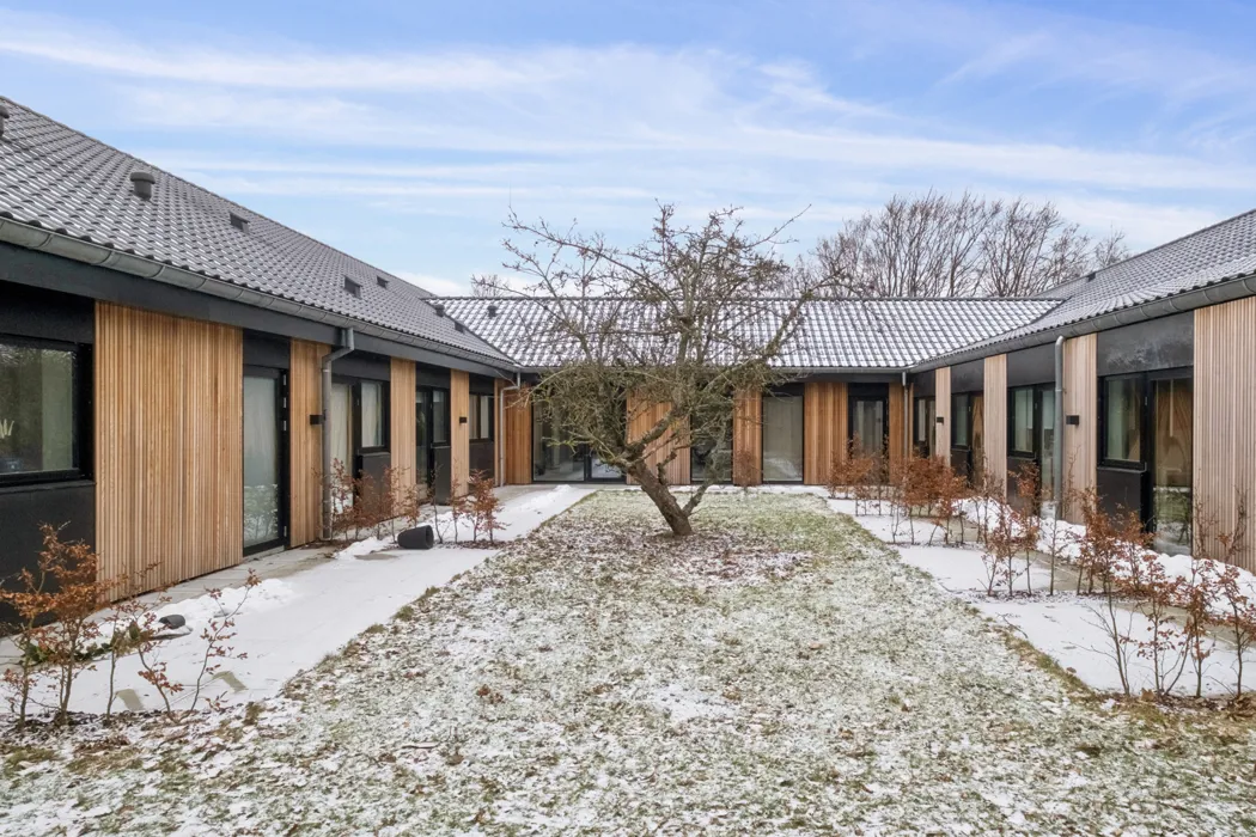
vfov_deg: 59.5
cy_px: 418
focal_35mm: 21
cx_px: 628
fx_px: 733
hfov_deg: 81.2
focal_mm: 13.8
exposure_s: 1/160
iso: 800
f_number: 8
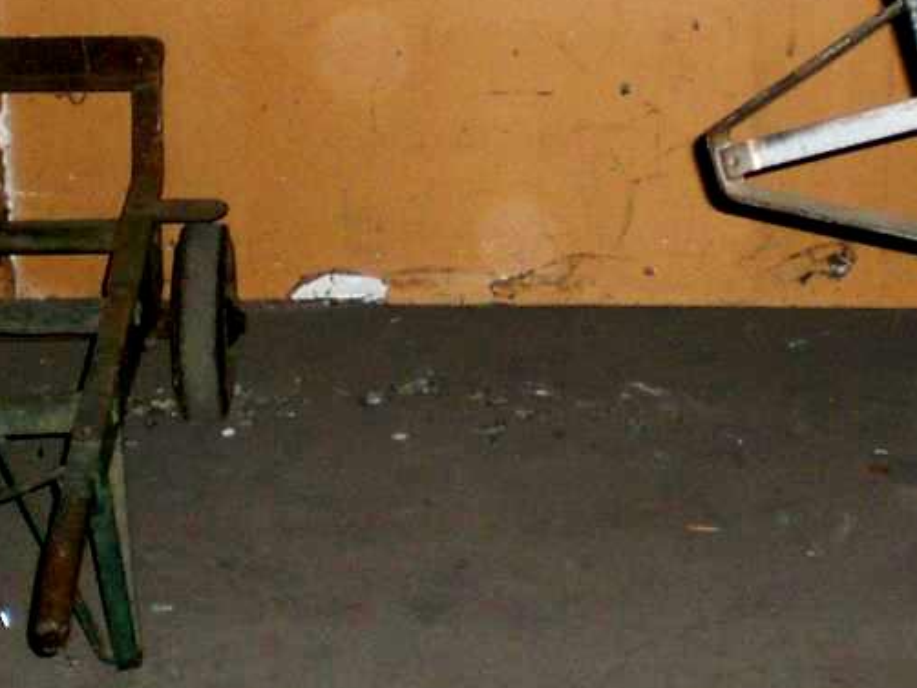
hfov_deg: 18.0
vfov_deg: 13.6
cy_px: 184
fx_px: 2889
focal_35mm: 109
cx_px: 596
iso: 50
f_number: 3.1
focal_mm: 6.3
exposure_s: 1/60
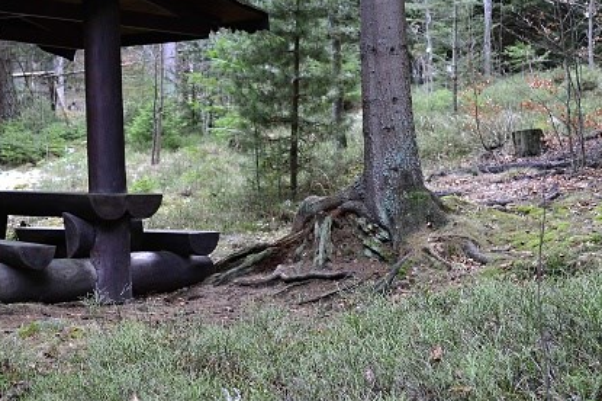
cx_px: 263
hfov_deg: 27.0
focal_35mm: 75
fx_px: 1253
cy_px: 176
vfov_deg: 18.1
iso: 1600
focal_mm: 36
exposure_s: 1/40
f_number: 5
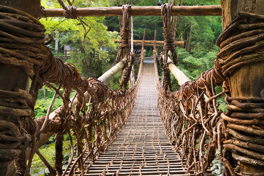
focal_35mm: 39
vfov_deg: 34.2
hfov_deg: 49.5
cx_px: 132
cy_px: 88
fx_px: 286
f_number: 4
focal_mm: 39
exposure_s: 1/8
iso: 100
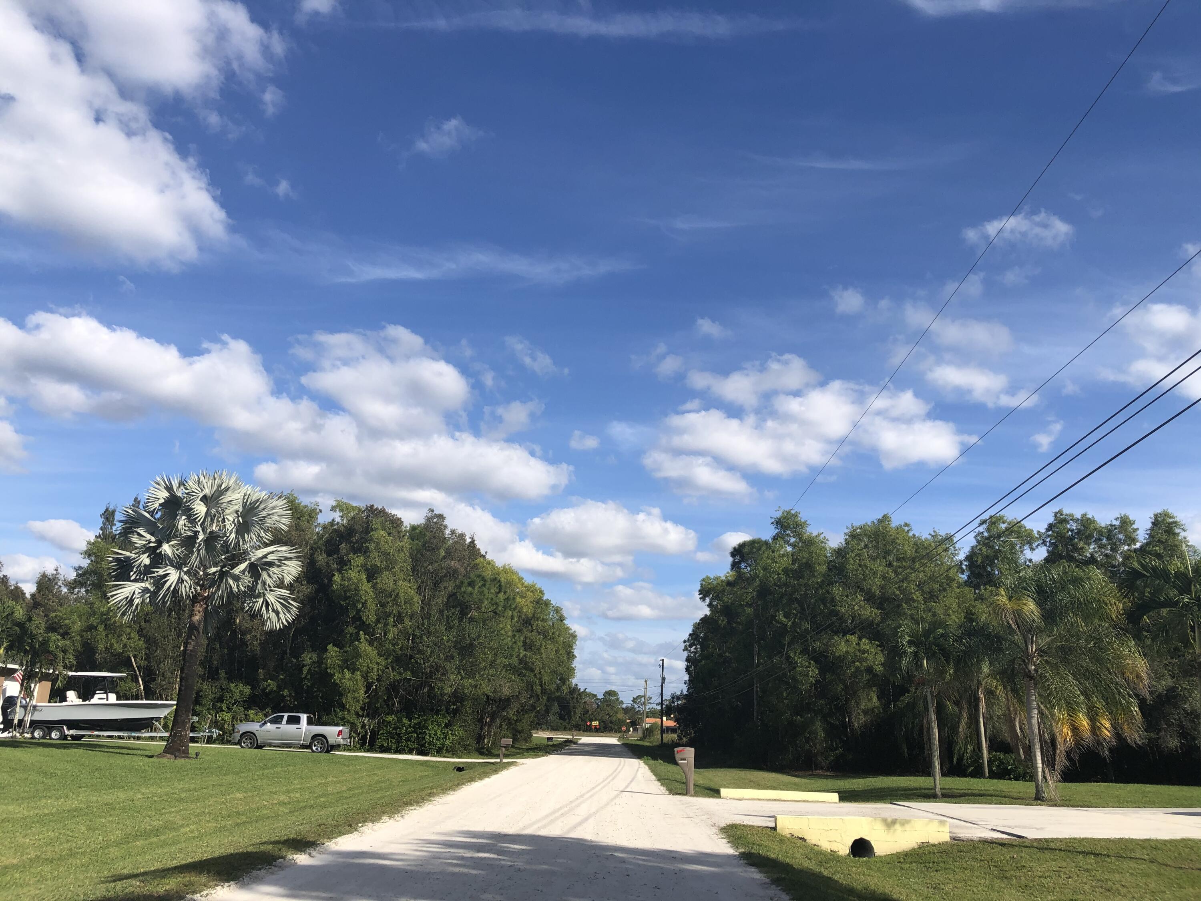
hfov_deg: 63.4
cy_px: 450
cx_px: 600
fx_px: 971
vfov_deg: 49.7
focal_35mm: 28
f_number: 1.8
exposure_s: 1/2288
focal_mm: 4
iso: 20
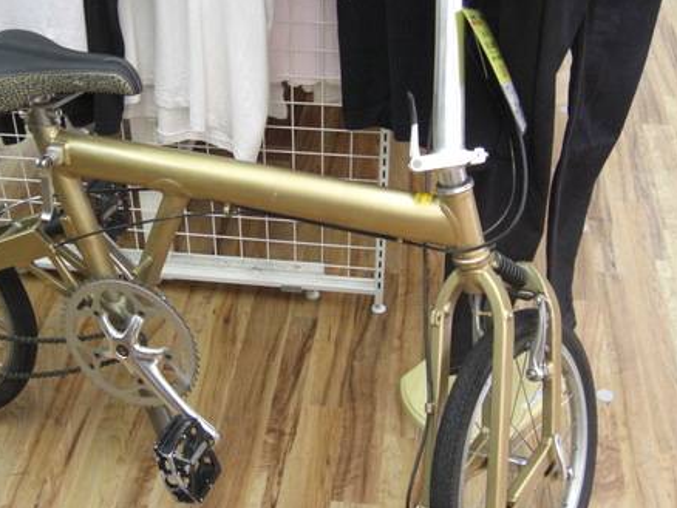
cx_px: 258
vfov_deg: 28.0
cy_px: 219
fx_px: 1018
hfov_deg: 36.6
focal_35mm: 52
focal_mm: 7.9
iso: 400
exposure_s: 1/100
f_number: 2.8
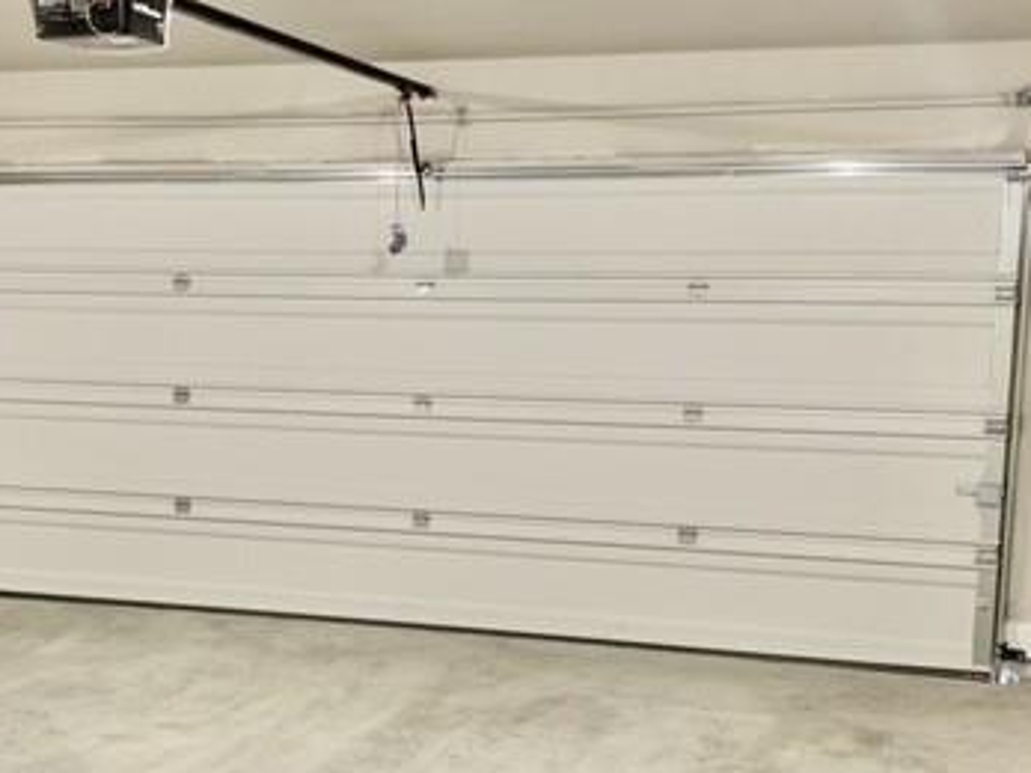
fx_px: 1429
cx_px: 401
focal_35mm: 48
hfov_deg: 39.5
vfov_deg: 30.1
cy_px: 497
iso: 500
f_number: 1.8
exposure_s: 1/30
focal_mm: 4.25
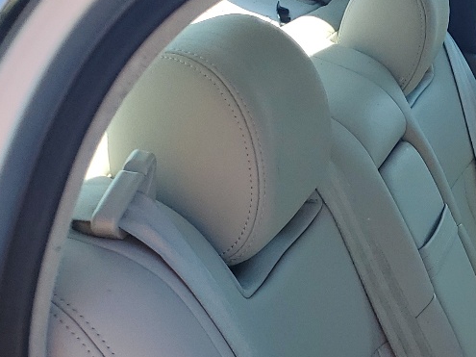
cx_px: 700
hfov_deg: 20.2
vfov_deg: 16.9
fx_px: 1155
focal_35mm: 84
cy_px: 418
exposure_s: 1/769
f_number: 1.5
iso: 50
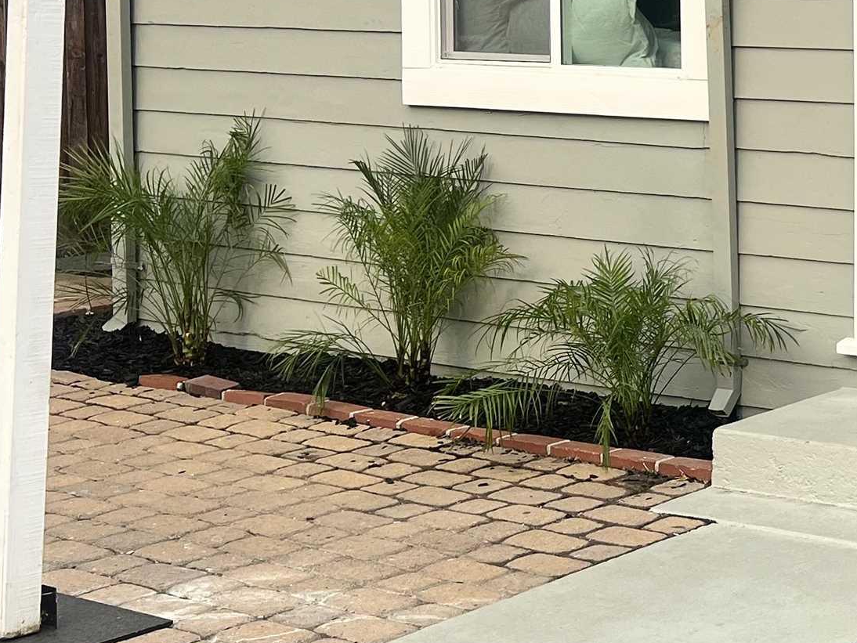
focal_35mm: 73
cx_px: 1032
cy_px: 140
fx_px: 1808
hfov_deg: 24.2
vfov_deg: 20.0
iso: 50
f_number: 1.5
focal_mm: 5.7
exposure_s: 1/2123
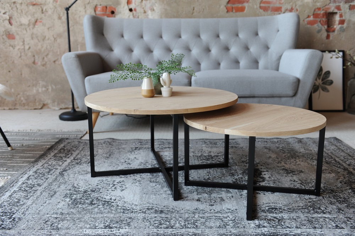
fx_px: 374
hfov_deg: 50.7
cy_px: 118
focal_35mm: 38
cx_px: 178
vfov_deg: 35.0
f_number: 4
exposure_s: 1/30
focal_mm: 38
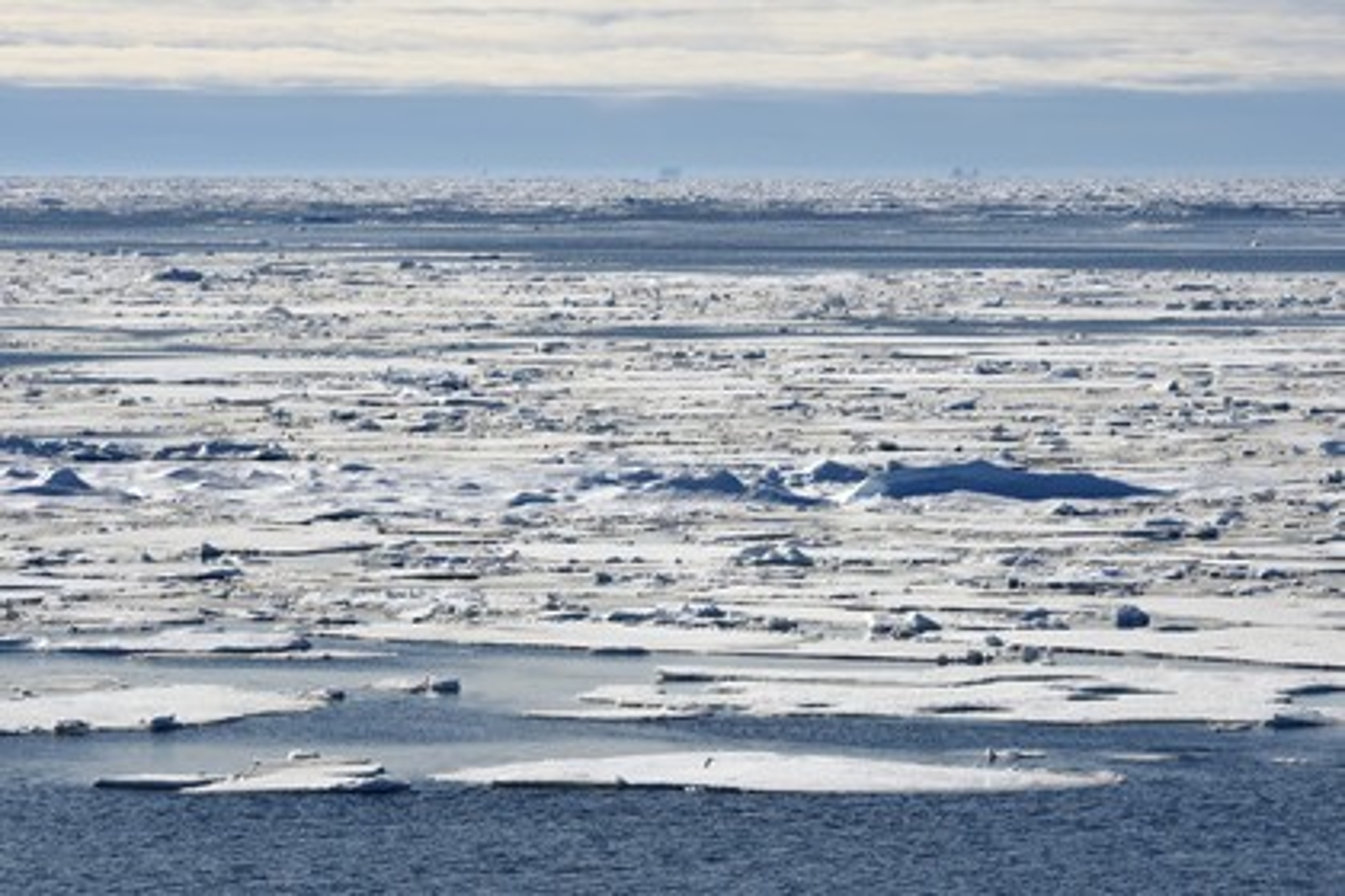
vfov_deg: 6.9
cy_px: 448
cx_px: 672
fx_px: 7472
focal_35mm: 200
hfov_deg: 10.3
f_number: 14
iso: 200
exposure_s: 1/400
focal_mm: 200
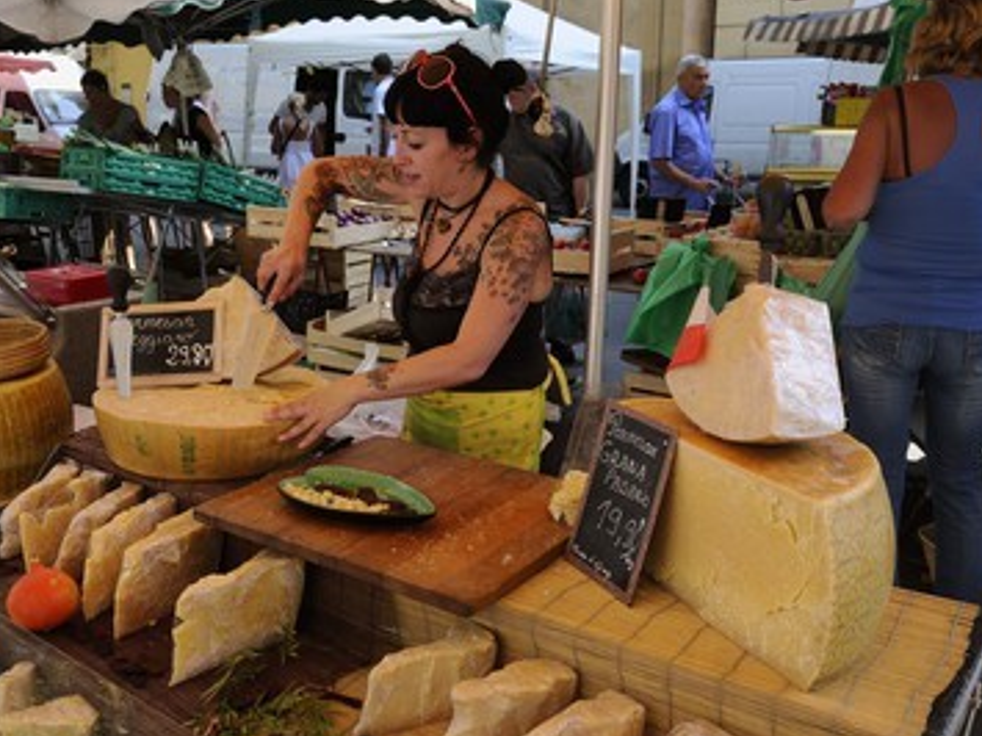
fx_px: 936
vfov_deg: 42.9
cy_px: 371
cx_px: 418
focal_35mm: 33
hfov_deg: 55.1
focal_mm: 29
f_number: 8
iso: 400
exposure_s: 1/160
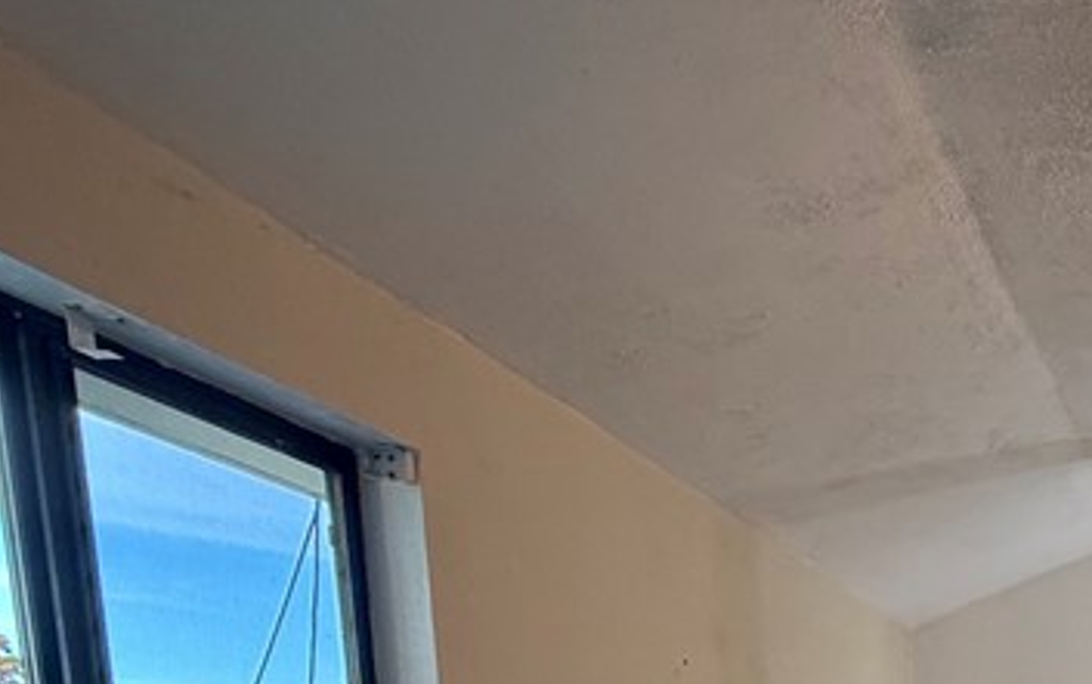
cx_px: 1265
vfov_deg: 23.1
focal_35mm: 43
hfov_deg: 37.0
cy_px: 1068
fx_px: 1280
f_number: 2.2
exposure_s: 1/120
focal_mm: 2.22
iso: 320
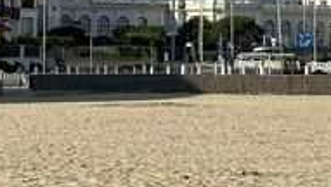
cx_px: 64
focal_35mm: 175
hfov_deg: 12.2
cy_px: 61
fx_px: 1538
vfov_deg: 7.0
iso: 64
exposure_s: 1/4785
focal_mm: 6.86
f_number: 1.78
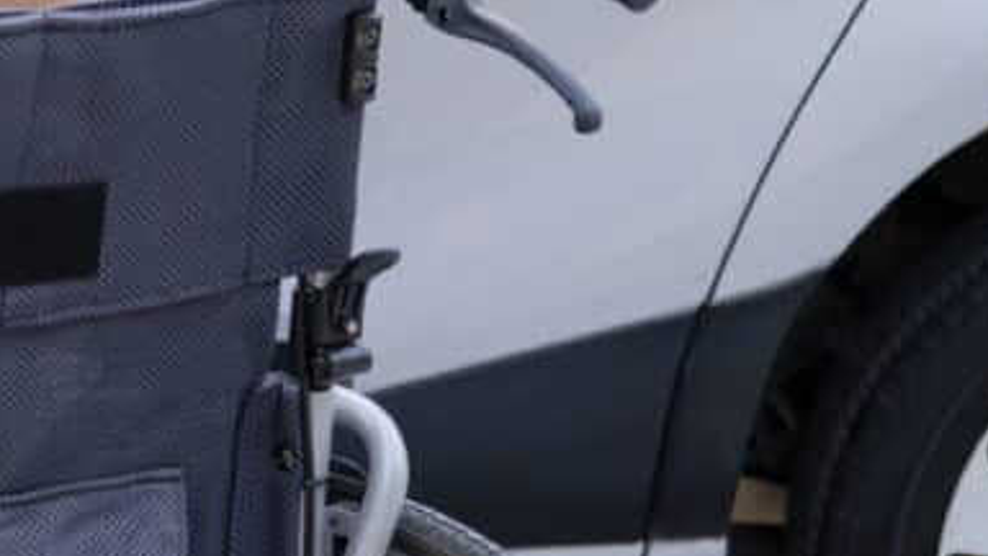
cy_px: 134
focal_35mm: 159
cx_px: -480
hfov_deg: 12.8
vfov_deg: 7.6
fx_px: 4165
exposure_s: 1/50
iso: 200
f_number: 3.2
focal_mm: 50
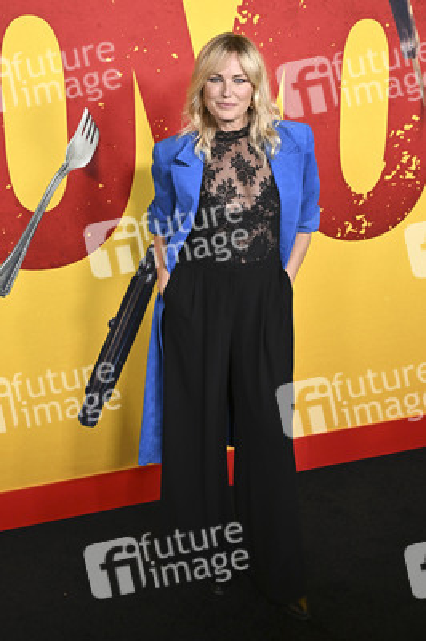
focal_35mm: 45
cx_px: 213
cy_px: 320
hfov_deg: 29.8
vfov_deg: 43.6
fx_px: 800
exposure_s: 1/250
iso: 2000
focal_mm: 45
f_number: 5.6
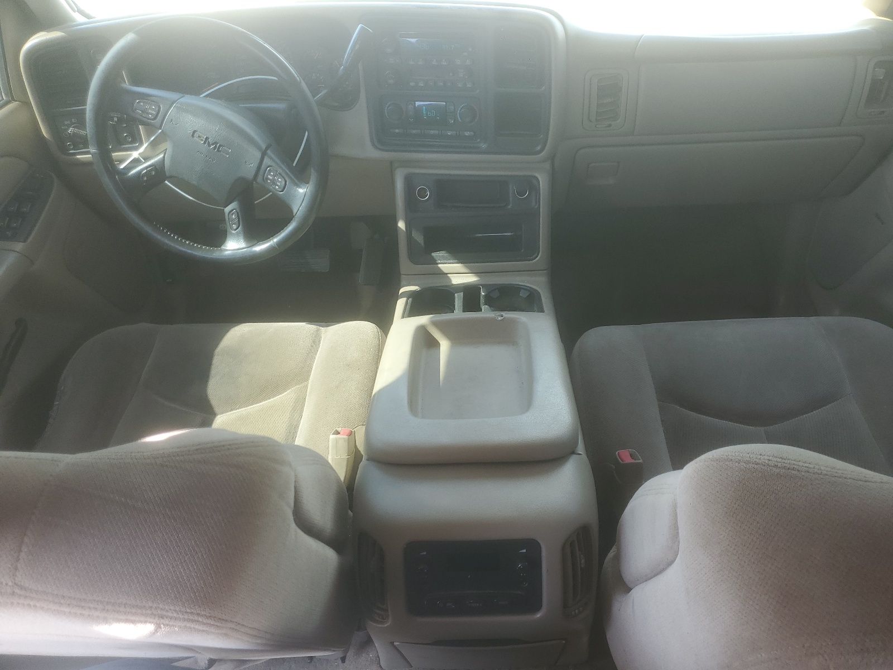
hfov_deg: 67.3
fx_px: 671
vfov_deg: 53.1
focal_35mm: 26
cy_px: 335
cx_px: 446
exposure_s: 1/128
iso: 50
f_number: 1.5
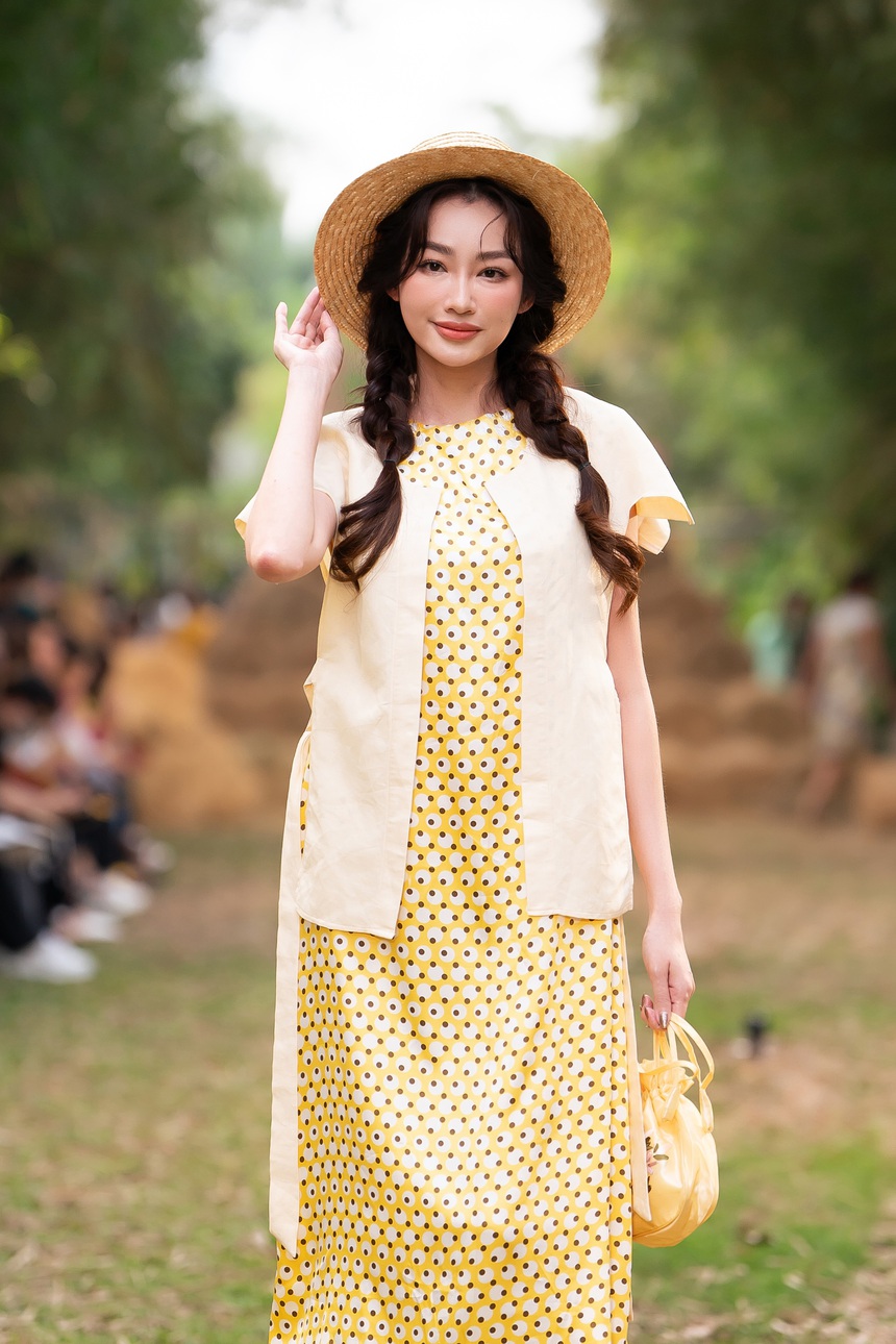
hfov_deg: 7.2
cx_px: 448
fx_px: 7093
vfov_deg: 10.8
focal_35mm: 190
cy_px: 672
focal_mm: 127
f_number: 2.8
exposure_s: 1/500
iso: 500
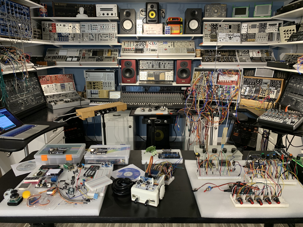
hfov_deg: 67.3
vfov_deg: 53.1
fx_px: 228
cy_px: 114
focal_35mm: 26
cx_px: 152
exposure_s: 1/60
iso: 125
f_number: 1.8
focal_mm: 4.25
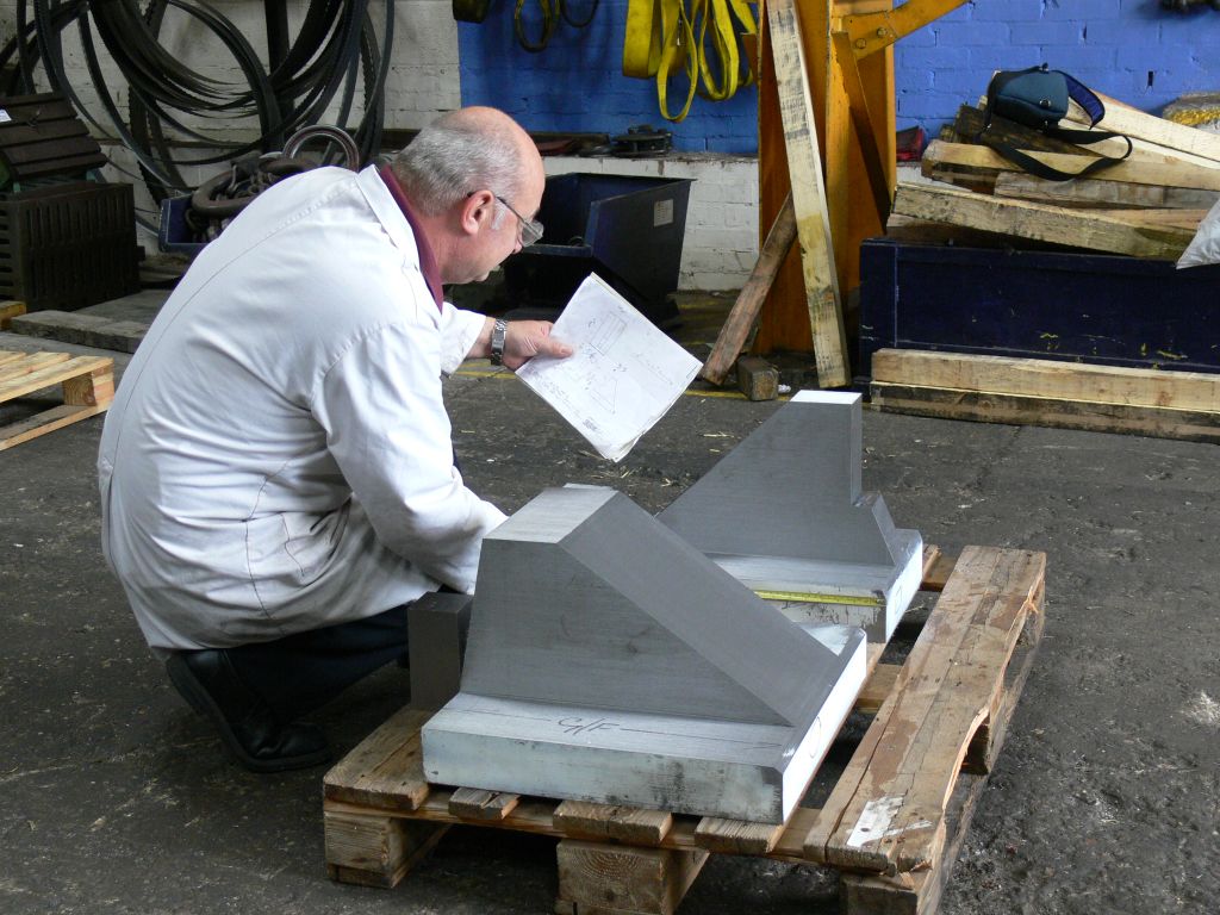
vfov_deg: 27.5
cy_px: 458
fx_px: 1868
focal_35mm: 53
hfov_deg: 36.2
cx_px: 610
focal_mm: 11.3
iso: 200
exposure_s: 1/30
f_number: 3.2
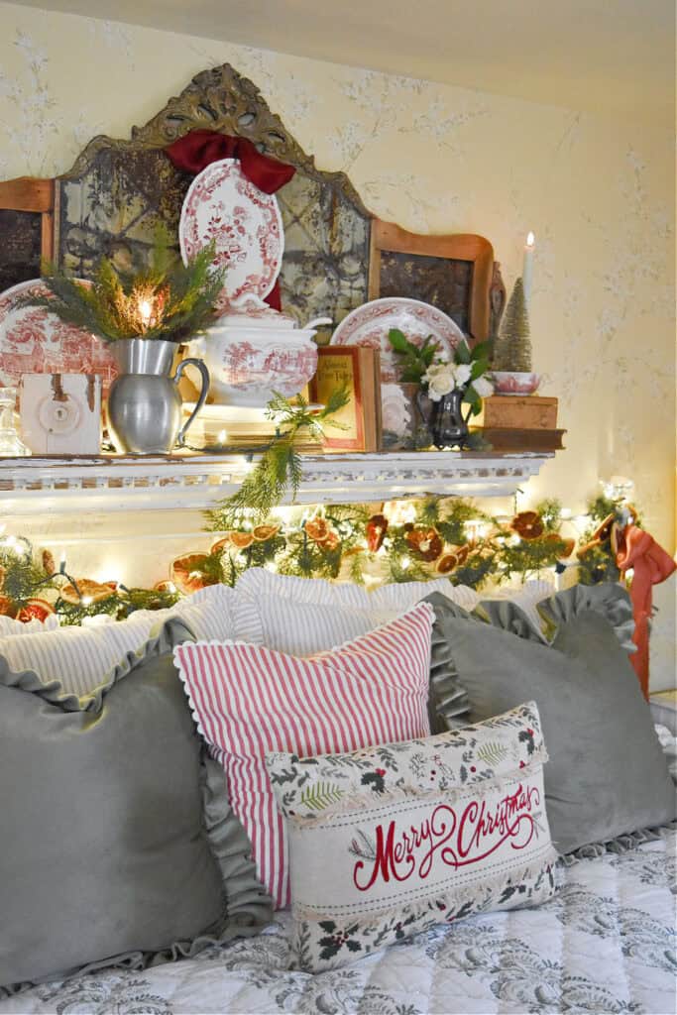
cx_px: 338
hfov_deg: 35.5
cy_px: 508
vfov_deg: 51.3
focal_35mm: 38
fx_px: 1057
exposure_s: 1/60
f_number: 4
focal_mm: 25
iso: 2500
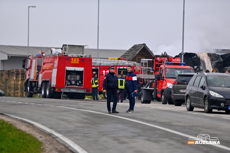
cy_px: 76
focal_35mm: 203
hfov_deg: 10.1
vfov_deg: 6.8
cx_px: 115
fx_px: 1296
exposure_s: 1/5000
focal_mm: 200
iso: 400
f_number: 2.8
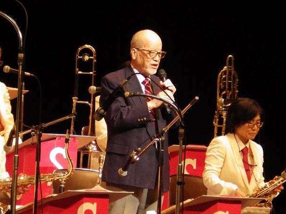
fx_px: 2997
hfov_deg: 5.5
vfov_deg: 4.1
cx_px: 137
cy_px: 125
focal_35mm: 363
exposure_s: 1/60
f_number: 5.5
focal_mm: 39.1
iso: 800
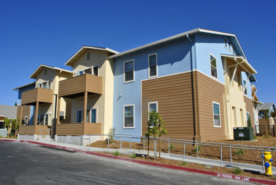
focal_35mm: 27
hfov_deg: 67.3
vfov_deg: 48.0
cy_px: 92
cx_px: 138
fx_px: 207
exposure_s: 1/250
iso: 125
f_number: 10
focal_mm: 18
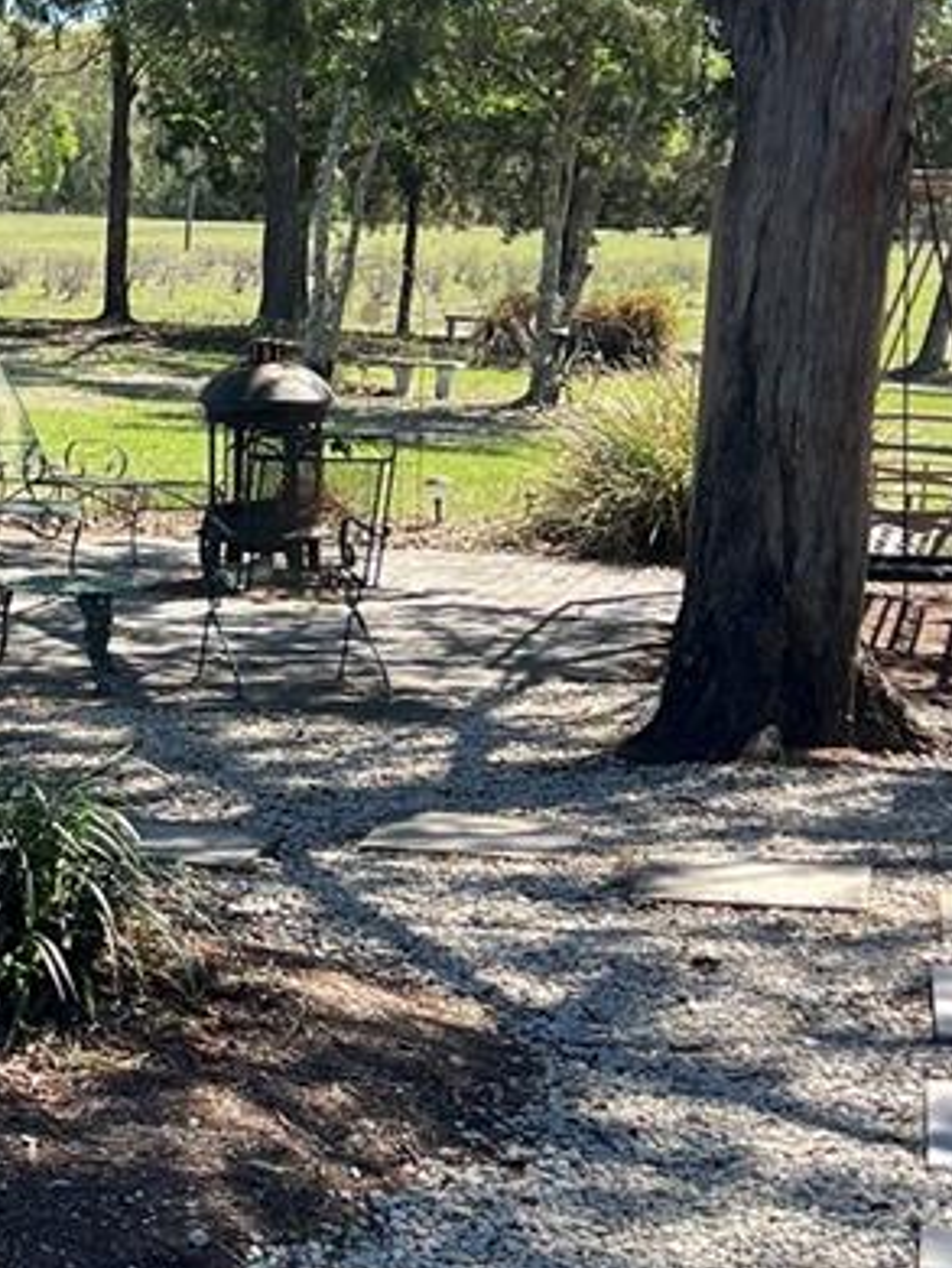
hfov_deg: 17.6
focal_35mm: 80
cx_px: -172
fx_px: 2930
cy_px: 553
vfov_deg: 24.4
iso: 50
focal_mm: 5.7
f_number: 1.5
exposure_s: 1/1159
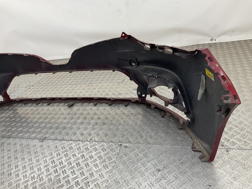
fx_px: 211
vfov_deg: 48.2
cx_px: 126
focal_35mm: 29
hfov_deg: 61.7
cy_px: 94
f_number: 1.8
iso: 32
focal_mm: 3
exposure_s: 1/120
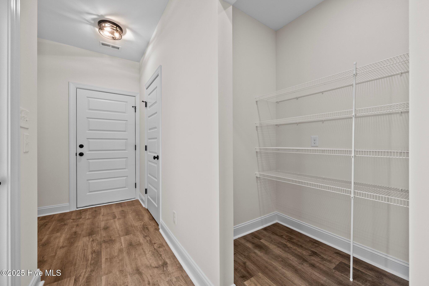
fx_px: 167
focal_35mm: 14
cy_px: 143
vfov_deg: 81.2
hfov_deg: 104.3
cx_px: 214
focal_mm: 14
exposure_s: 1/13
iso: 640
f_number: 7.1
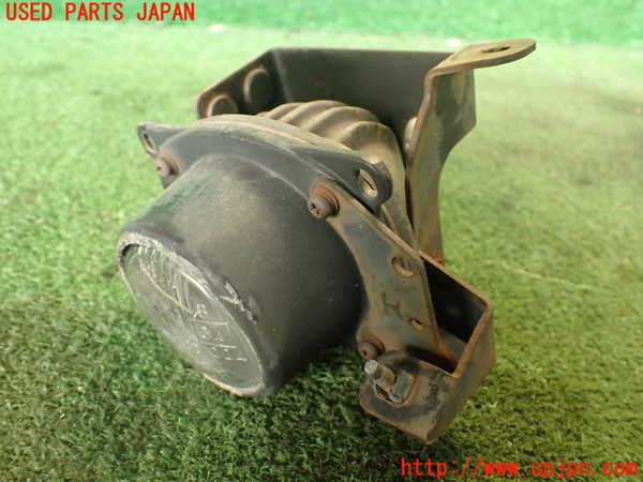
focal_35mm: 32
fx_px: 594
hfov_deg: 56.8
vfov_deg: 44.2
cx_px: 322
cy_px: 241
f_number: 2.4
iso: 500
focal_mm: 5.79
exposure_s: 1/30
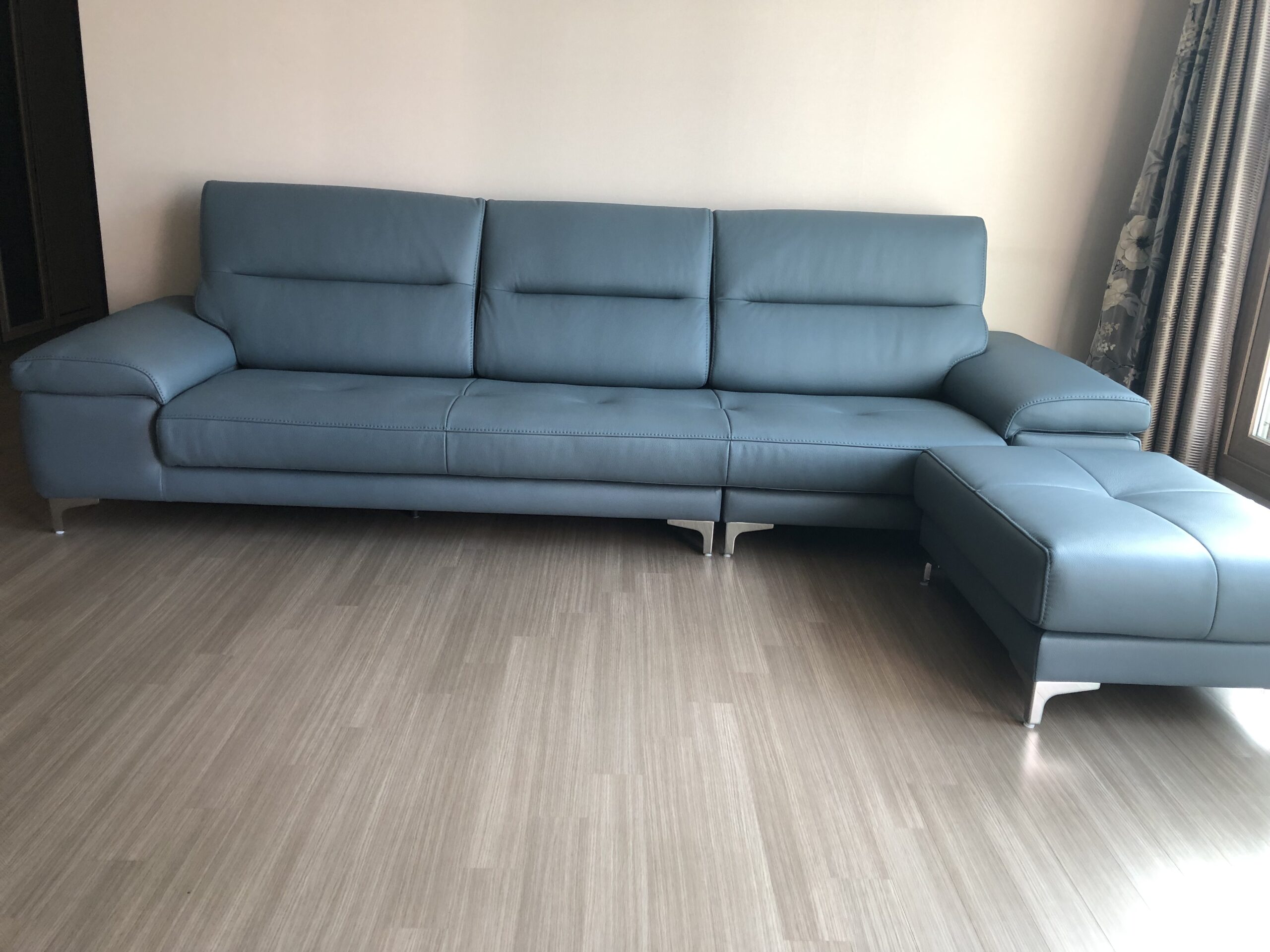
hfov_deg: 63.4
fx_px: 1027
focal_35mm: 28
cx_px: 635
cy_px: 476
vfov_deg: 49.7
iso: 32
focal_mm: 3.99
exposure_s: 1/30
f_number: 1.8
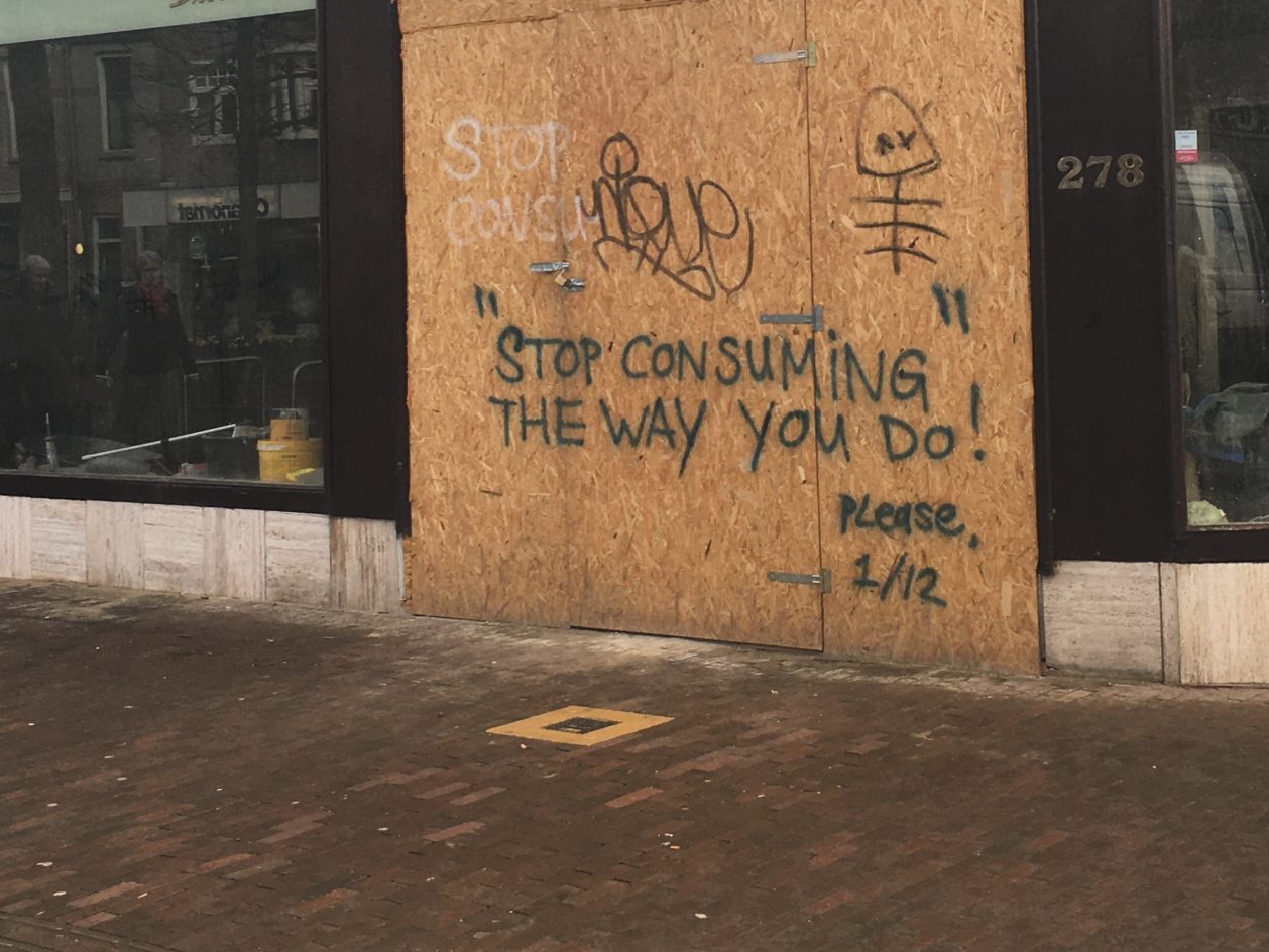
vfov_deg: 24.4
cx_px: 743
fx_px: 2163
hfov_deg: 32.6
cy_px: 178
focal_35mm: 59
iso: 25
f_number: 2.2
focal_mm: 4.15
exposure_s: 1/182
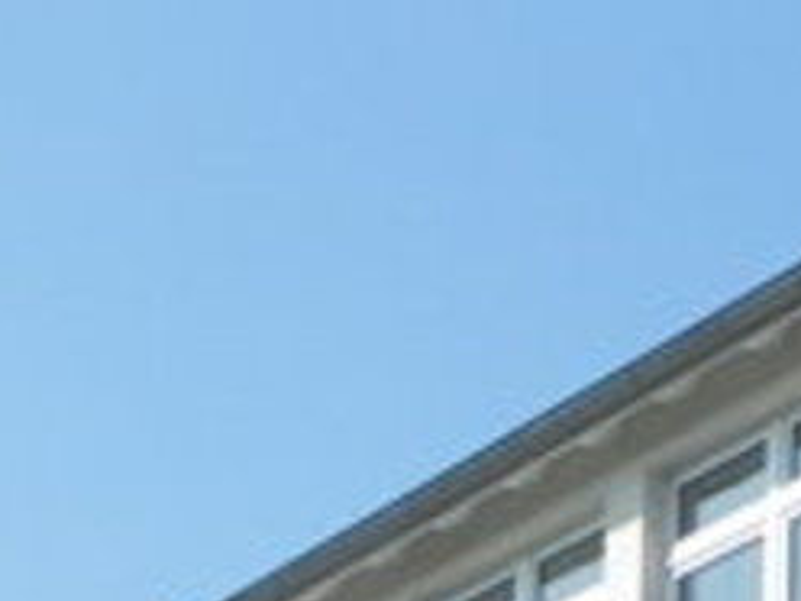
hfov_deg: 10.4
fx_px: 4142
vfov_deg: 8.0
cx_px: 1411
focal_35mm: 179
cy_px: 1112
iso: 224
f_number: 7.1
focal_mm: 6.6
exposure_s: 1/591
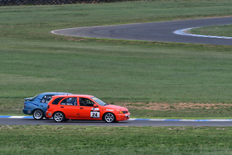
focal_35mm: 750
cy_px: 78
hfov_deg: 2.7
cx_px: 116
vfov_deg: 1.8
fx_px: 4835
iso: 320
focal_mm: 500
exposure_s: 1/640
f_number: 10
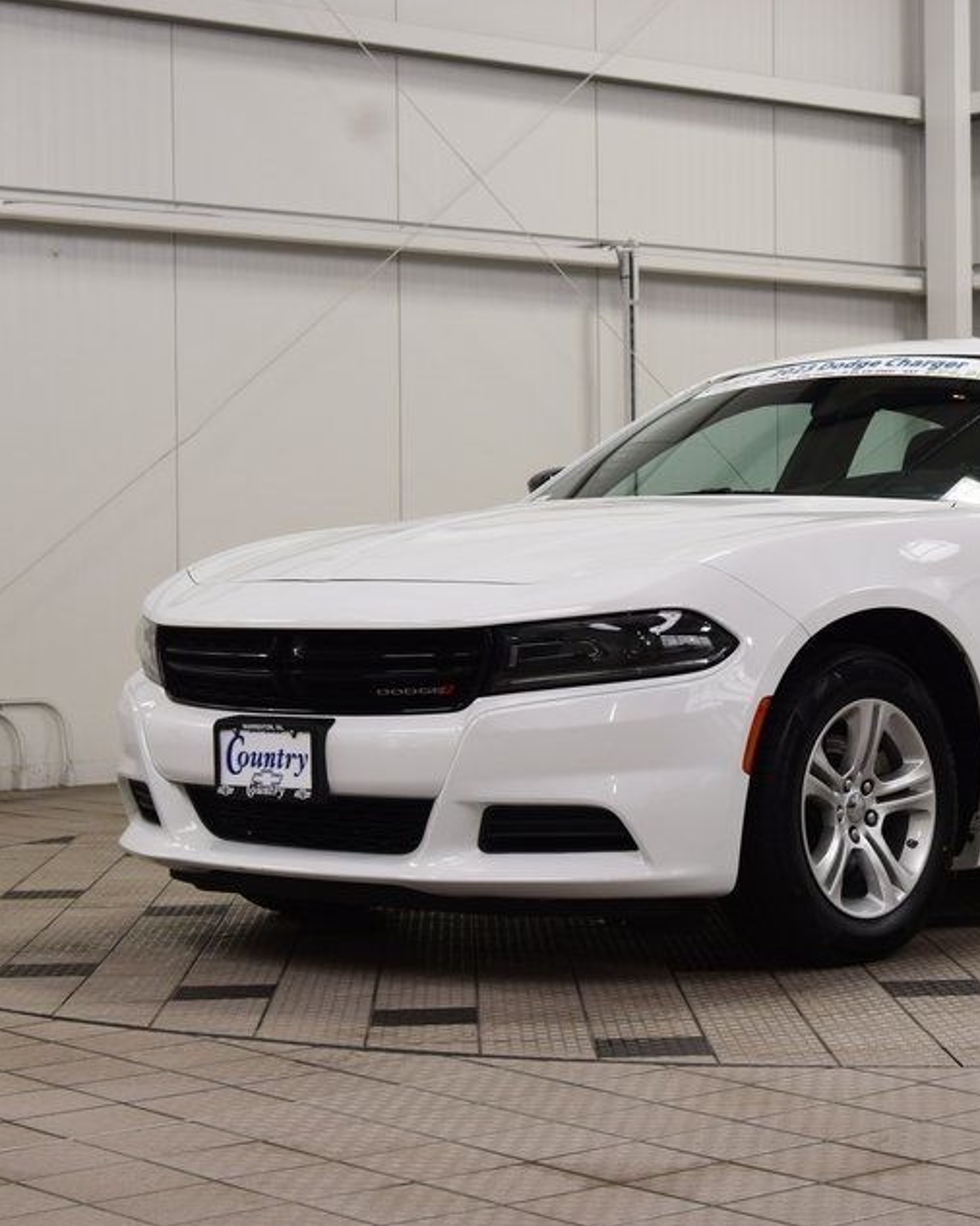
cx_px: 804
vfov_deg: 23.9
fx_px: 2893
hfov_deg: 19.0
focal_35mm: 80
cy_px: 613
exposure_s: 1/30
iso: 400
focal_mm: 35
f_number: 7.1
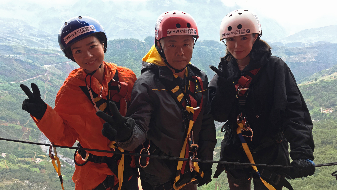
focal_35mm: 32
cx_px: 168
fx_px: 286
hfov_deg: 61.0
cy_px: 93
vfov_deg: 36.7
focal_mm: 4.15
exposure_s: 1/50
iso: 32
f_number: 2.2
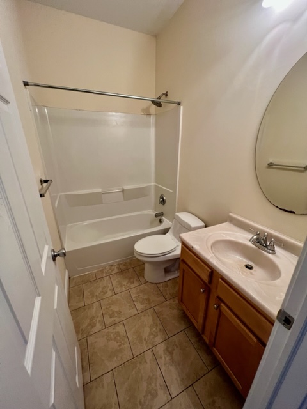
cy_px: 204
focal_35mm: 13
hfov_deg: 89.9
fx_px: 154
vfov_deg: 106.2
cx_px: 154
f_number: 1.8
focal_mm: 1.57
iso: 160
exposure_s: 1/60
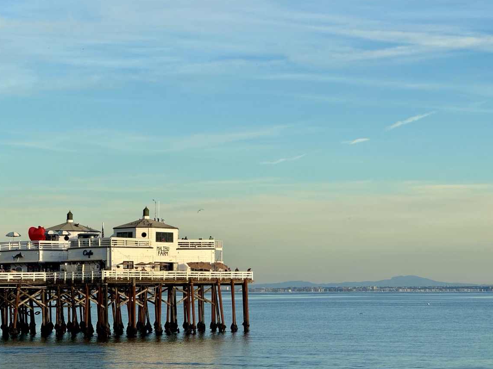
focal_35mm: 126
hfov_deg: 15.6
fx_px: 1794
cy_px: 177
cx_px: 256
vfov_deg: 11.8
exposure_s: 1/860
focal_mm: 15.66
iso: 50
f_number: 2.8
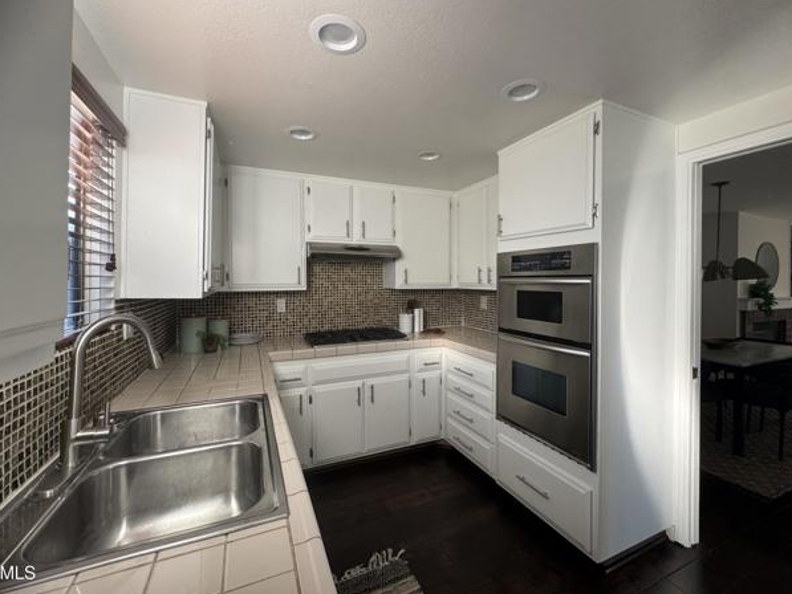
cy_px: 284
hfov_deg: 98.2
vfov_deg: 81.7
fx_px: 343
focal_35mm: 15
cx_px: 397
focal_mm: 2.22
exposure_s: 1/99
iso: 200
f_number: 2.2
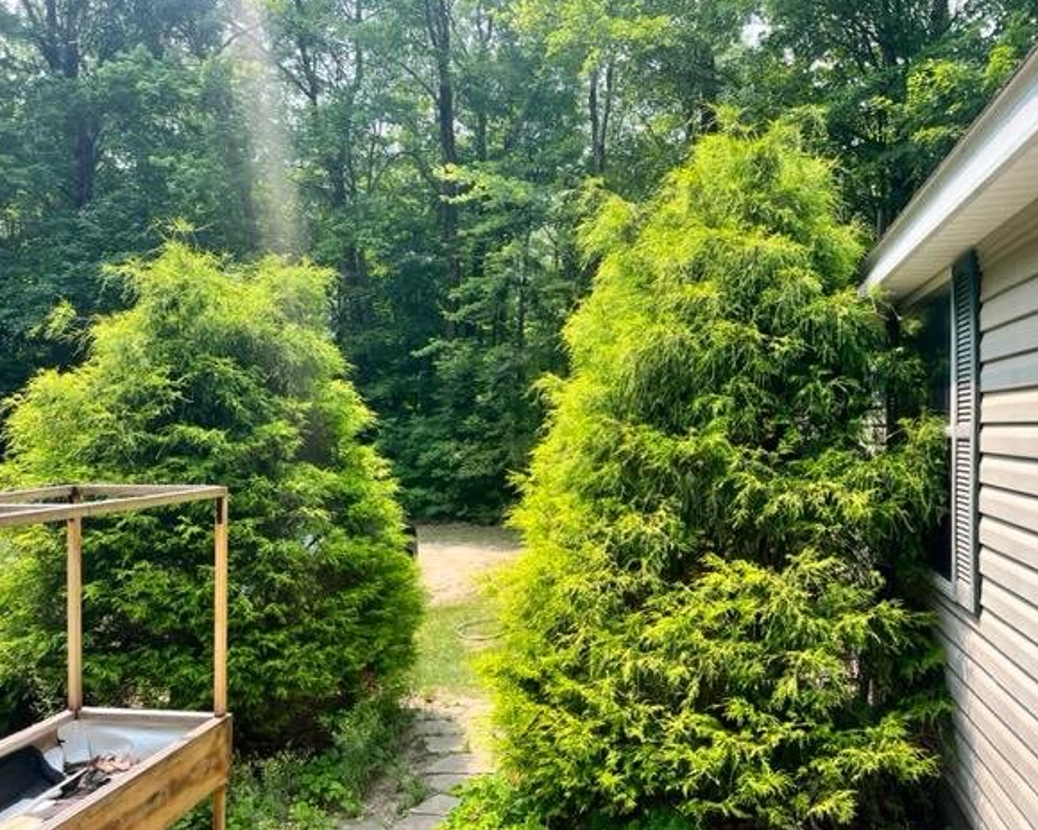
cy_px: 419
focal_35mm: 28
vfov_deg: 51.5
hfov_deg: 62.1
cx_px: 555
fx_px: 860
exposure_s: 1/991
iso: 50
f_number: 1.5
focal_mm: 5.7
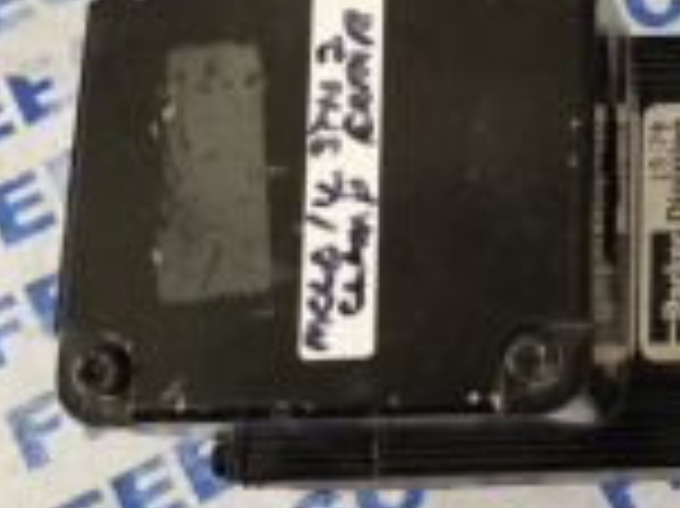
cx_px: 883
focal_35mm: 69
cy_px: 157
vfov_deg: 21.2
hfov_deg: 24.6
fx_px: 1354
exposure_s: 1/25
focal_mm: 5.58
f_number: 1.8
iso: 640
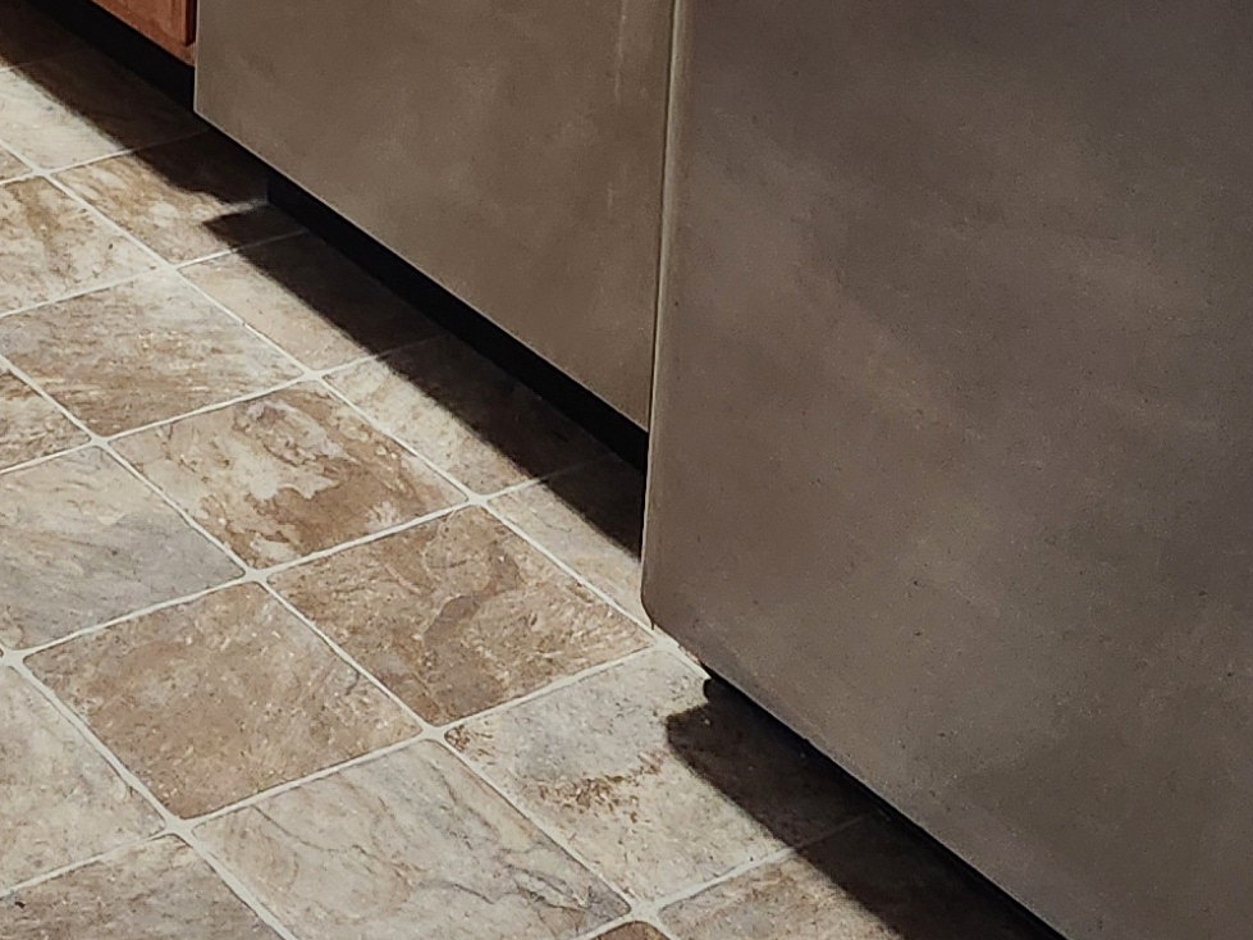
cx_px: 0
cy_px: -763
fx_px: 3402
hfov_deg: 20.2
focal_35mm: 94
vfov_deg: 13.9
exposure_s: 1/120
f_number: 1.8
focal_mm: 5.4
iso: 500
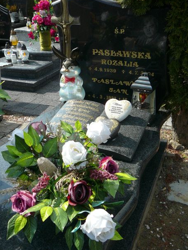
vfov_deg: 50.1
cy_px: 128
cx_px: 92
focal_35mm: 37
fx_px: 268
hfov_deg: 38.7
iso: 80
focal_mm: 5.2
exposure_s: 1/800
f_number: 2.8
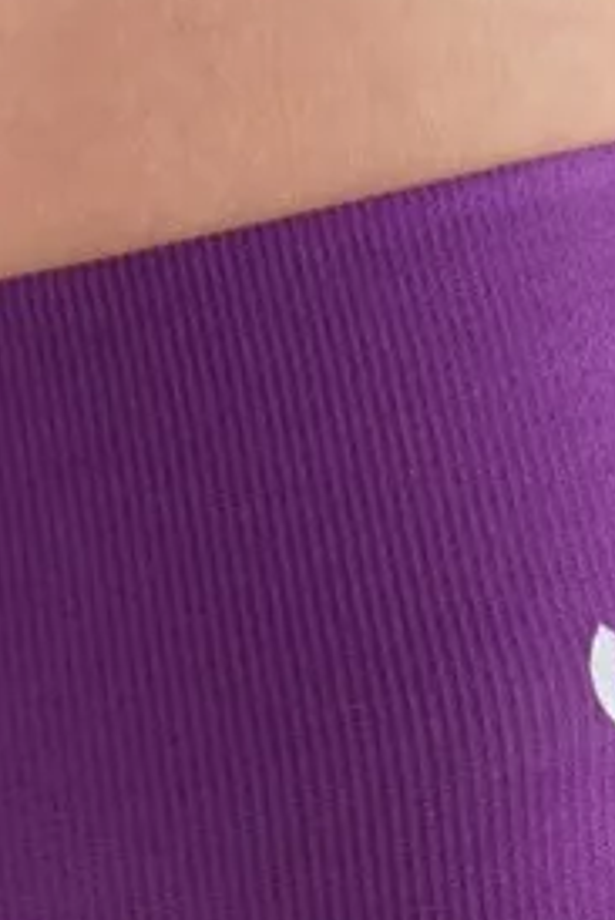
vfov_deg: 9.6
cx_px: -79
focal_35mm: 210
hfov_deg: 6.5
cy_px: 1293
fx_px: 5374
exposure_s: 1/100
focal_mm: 30
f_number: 4.5
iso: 250
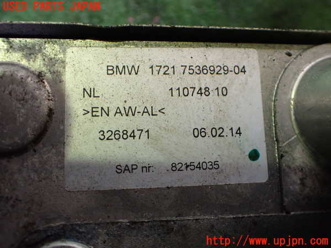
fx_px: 287
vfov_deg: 46.8
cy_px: 124
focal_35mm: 30
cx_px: 166
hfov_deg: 60.0
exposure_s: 1/125
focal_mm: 5.4
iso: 800
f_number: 2.3
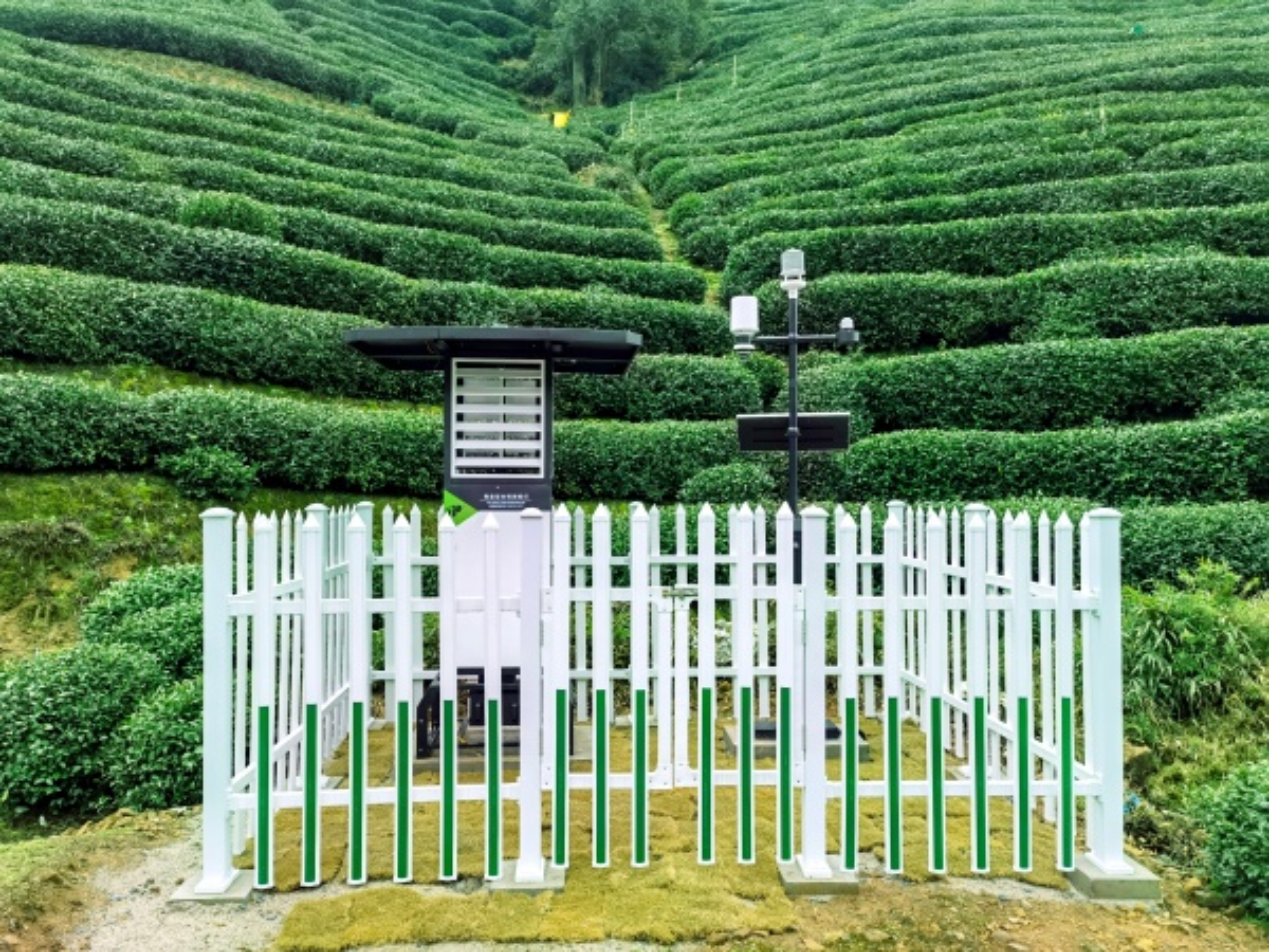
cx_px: 634
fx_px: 990
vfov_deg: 51.4
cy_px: 476
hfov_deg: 65.3
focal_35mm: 27
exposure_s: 1/508
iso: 50
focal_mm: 6.67
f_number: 1.9
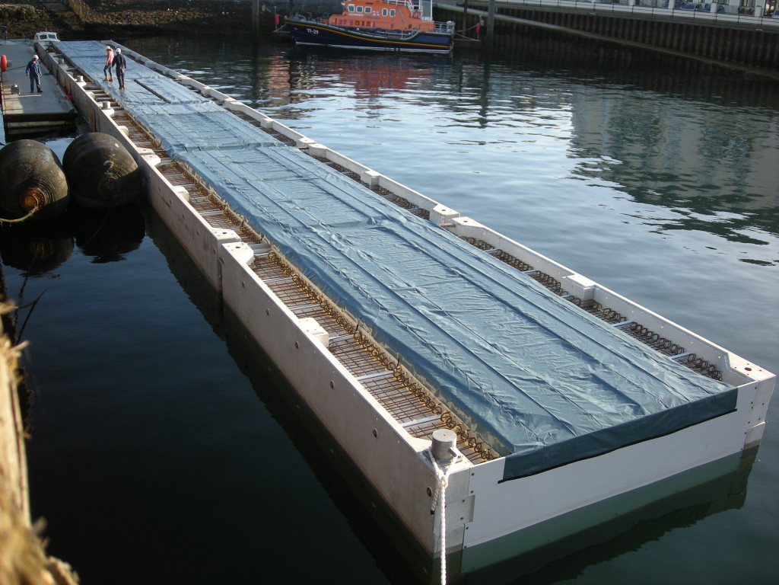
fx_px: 788
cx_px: 390
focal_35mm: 35
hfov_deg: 52.6
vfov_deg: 40.7
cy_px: 292
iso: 64
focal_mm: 5.7
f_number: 2.8
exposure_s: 1/250
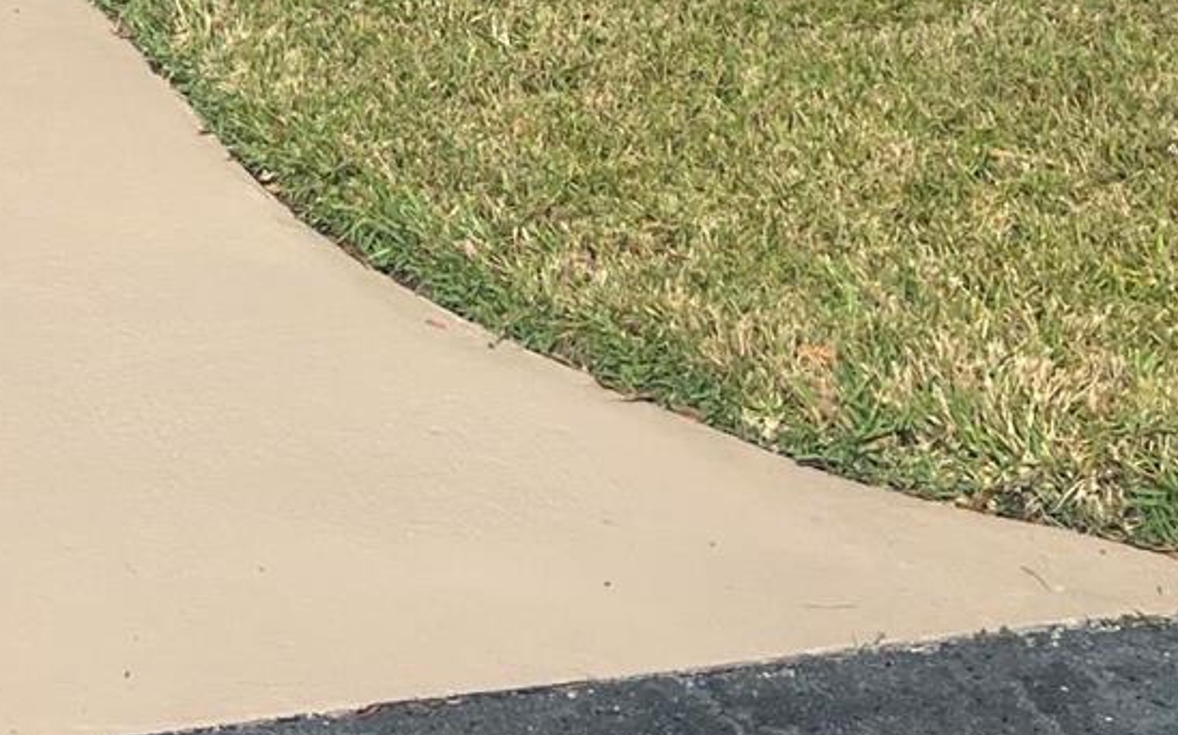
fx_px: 3305
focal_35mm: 103
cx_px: -49
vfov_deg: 11.6
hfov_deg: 19.5
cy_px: -643
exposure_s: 1/6579
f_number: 1.5
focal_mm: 5.7
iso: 50
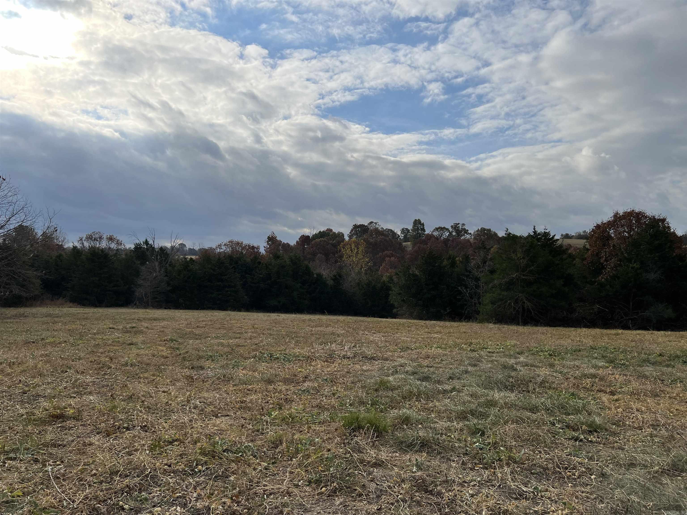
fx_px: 516
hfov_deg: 67.3
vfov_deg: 53.1
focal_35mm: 26
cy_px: 258
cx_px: 344
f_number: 1.5
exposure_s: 1/8000
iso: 50
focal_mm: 5.7
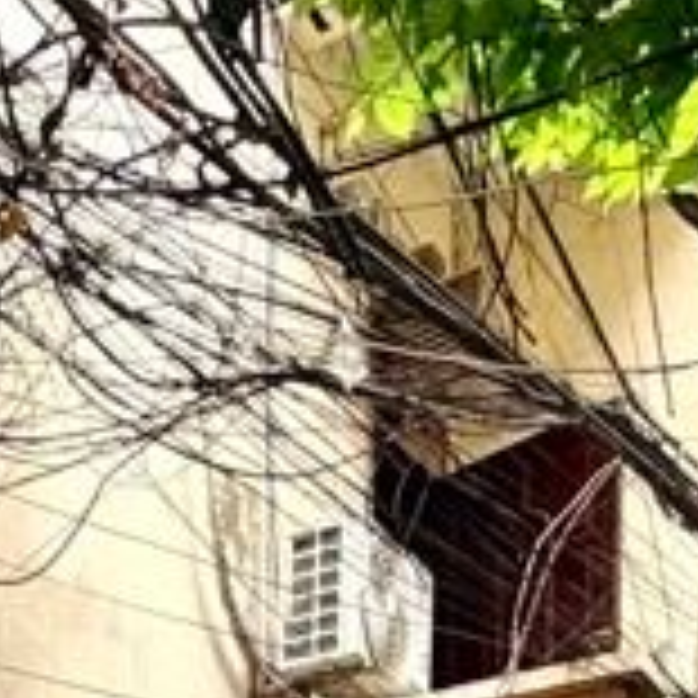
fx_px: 1871
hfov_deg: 17.5
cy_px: 1337
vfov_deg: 16.7
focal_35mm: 82
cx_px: -531
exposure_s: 1/76
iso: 320
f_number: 2.2
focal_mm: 2.22
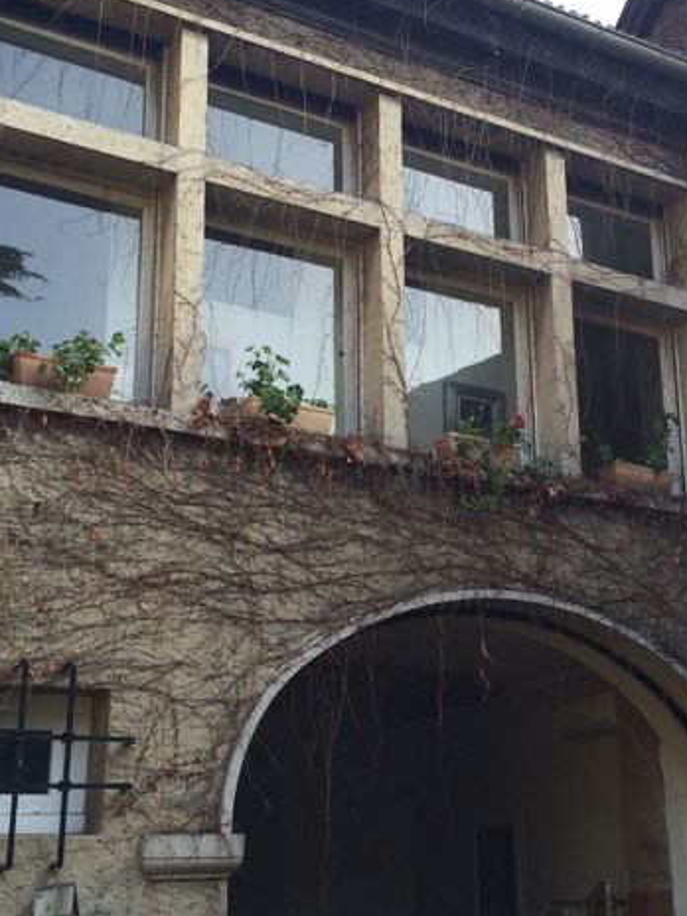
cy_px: 492
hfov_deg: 28.8
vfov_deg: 38.2
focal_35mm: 50
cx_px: 482
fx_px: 1323
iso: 32
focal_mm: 4.15
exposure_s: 1/289
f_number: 2.2
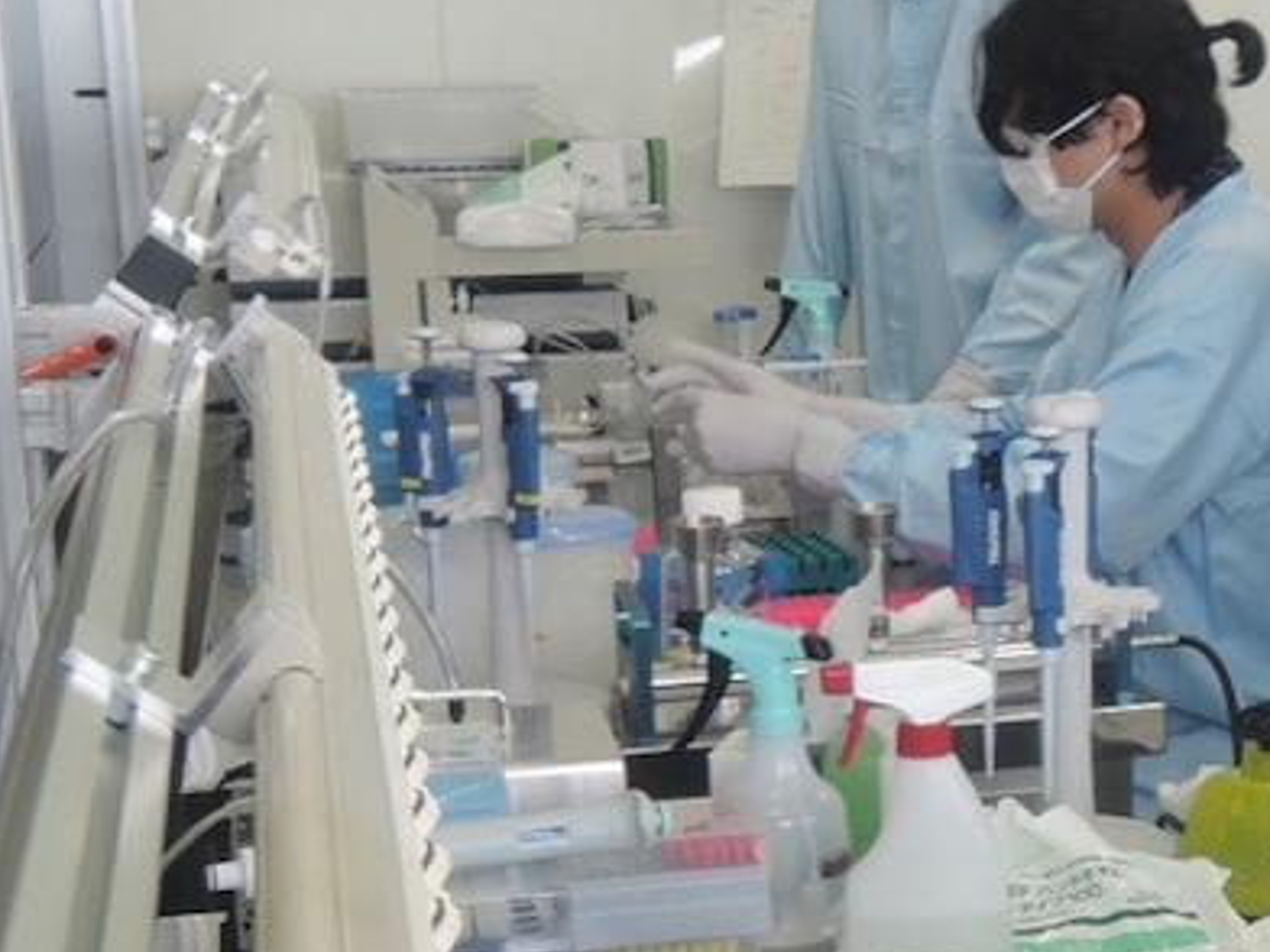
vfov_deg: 18.6
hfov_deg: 23.0
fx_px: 2898
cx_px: 1451
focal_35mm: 79
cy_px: 576
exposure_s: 1/50
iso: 80
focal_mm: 6.6
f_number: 2.8
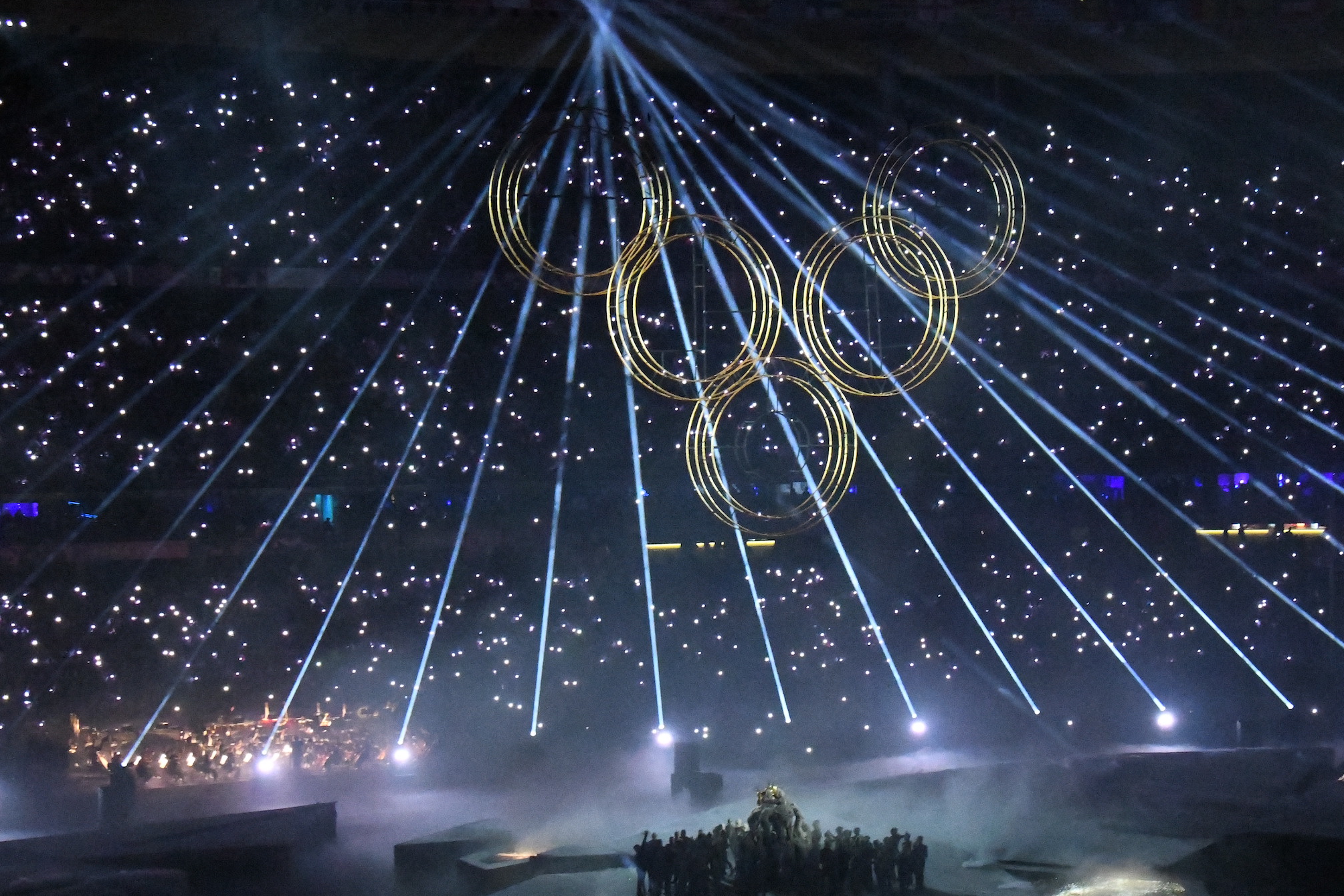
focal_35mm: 86
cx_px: 781
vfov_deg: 15.9
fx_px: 3210
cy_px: 528
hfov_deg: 23.6
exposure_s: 1/60
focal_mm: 48
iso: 25600
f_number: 10
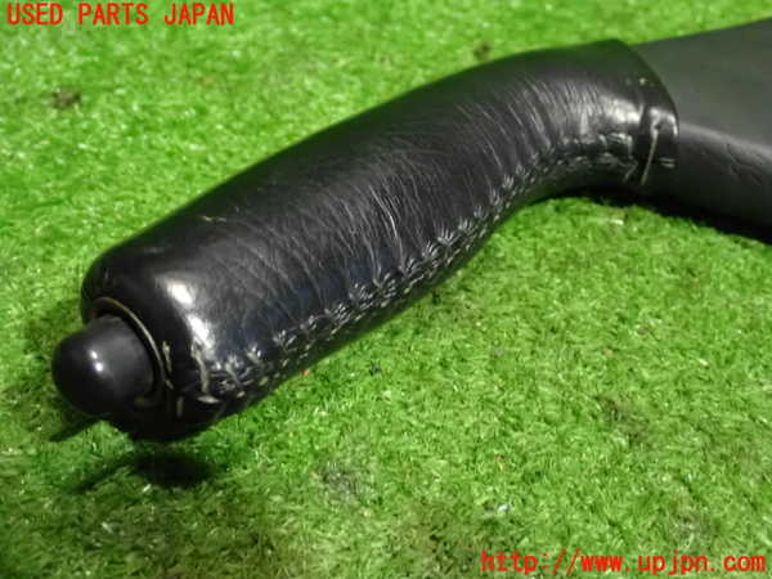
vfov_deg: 29.1
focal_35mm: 50
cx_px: 386
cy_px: 290
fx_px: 1115
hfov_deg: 38.2
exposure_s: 1/30
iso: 2000
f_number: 3.2
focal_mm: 9.01
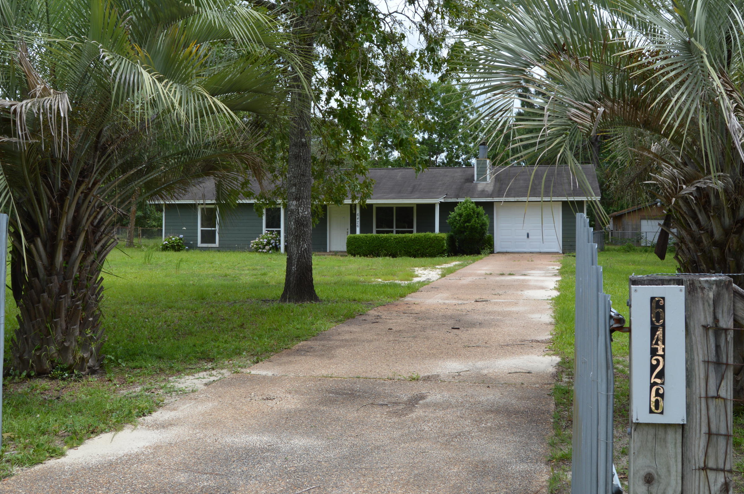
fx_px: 702
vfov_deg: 38.7
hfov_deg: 55.8
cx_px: 390
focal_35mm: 34
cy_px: 199
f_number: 7.1
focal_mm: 18
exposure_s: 1/200
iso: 100
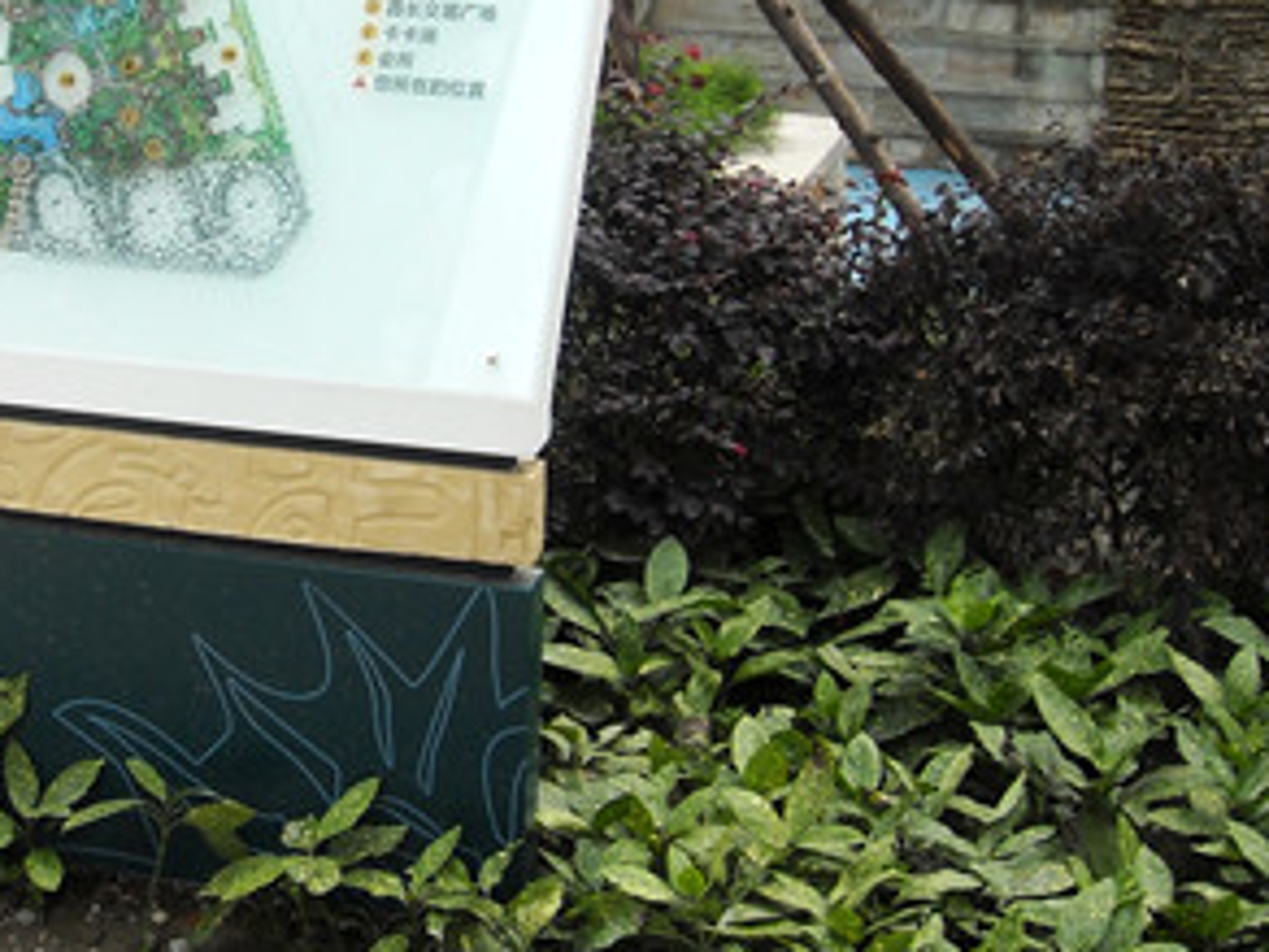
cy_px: 278
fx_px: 2639
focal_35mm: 72
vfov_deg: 20.3
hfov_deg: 25.9
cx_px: 65
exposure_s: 1/218
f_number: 2.8
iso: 64
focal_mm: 5.7
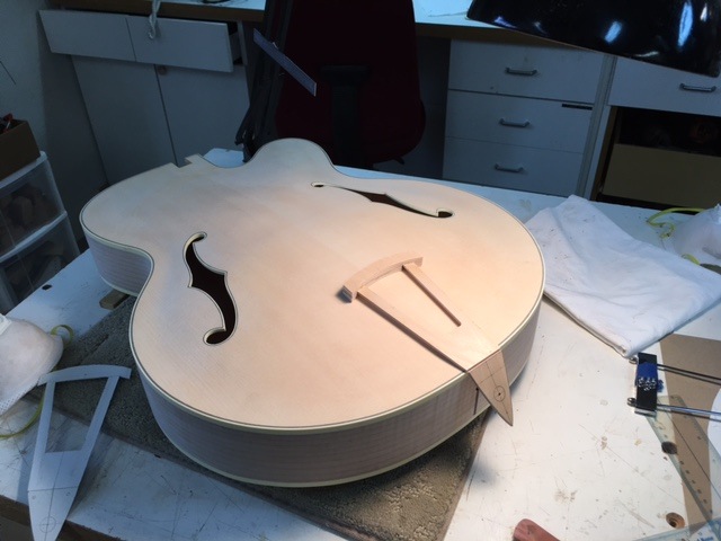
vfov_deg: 48.2
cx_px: 360
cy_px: 270
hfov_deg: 61.7
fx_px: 604
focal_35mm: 29
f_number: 2.2
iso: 40
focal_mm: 4.15
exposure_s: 1/120
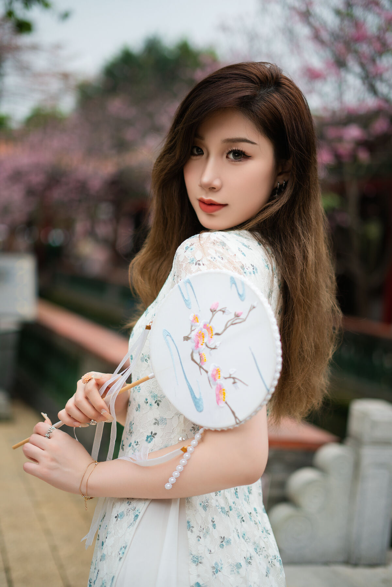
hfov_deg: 27.0
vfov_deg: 39.6
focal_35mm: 50
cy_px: 294
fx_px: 816
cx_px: 196
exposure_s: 1/320
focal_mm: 50
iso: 100
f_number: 1.8
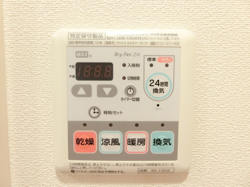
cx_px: 125
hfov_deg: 84.7
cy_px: 94
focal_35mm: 19
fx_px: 137
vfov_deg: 68.7
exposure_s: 1/30
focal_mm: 4.06
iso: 400
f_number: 2.7
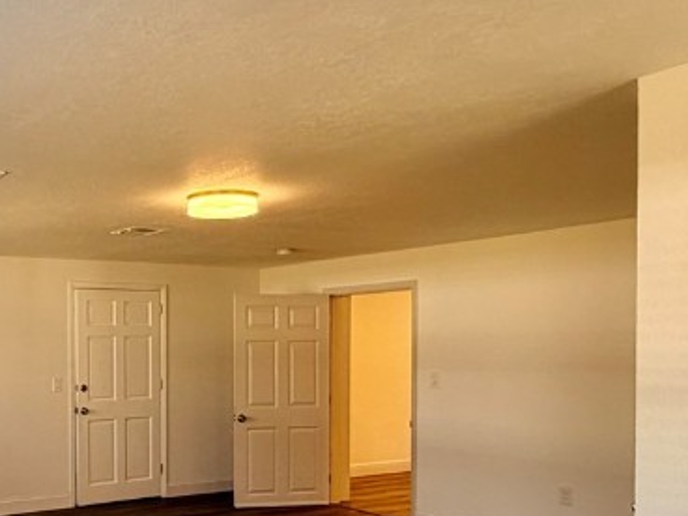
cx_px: 90
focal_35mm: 39
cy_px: 359
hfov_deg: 44.3
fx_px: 775
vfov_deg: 36.3
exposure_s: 1/121
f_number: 2.2
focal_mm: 2.22
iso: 100
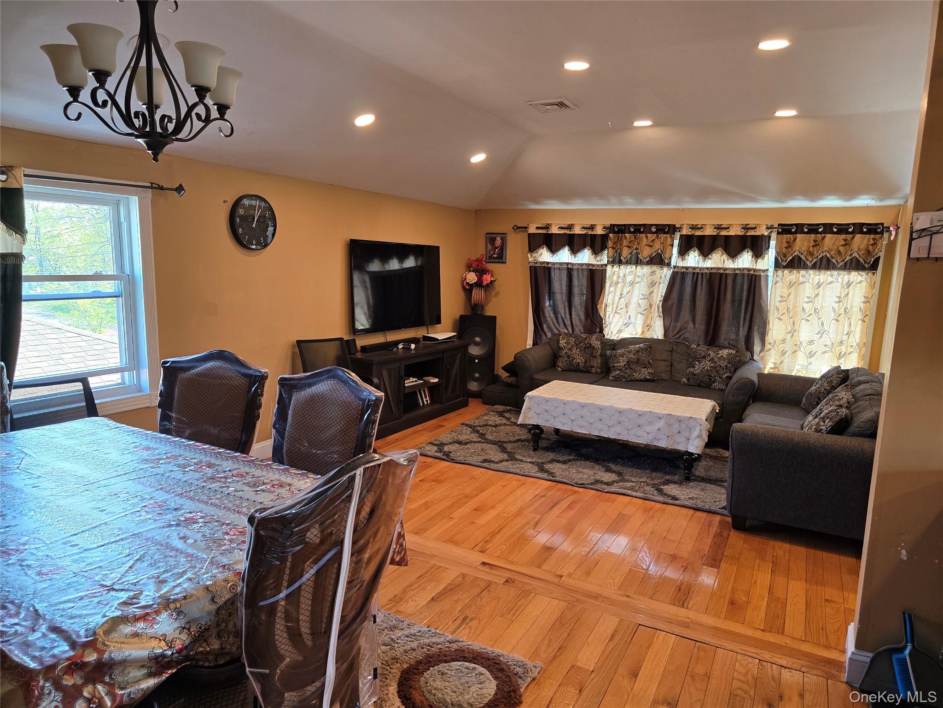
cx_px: 472
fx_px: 627
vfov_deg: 58.9
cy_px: 354
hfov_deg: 73.9
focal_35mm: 23
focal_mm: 6.3
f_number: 1.7
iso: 160
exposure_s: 1/120
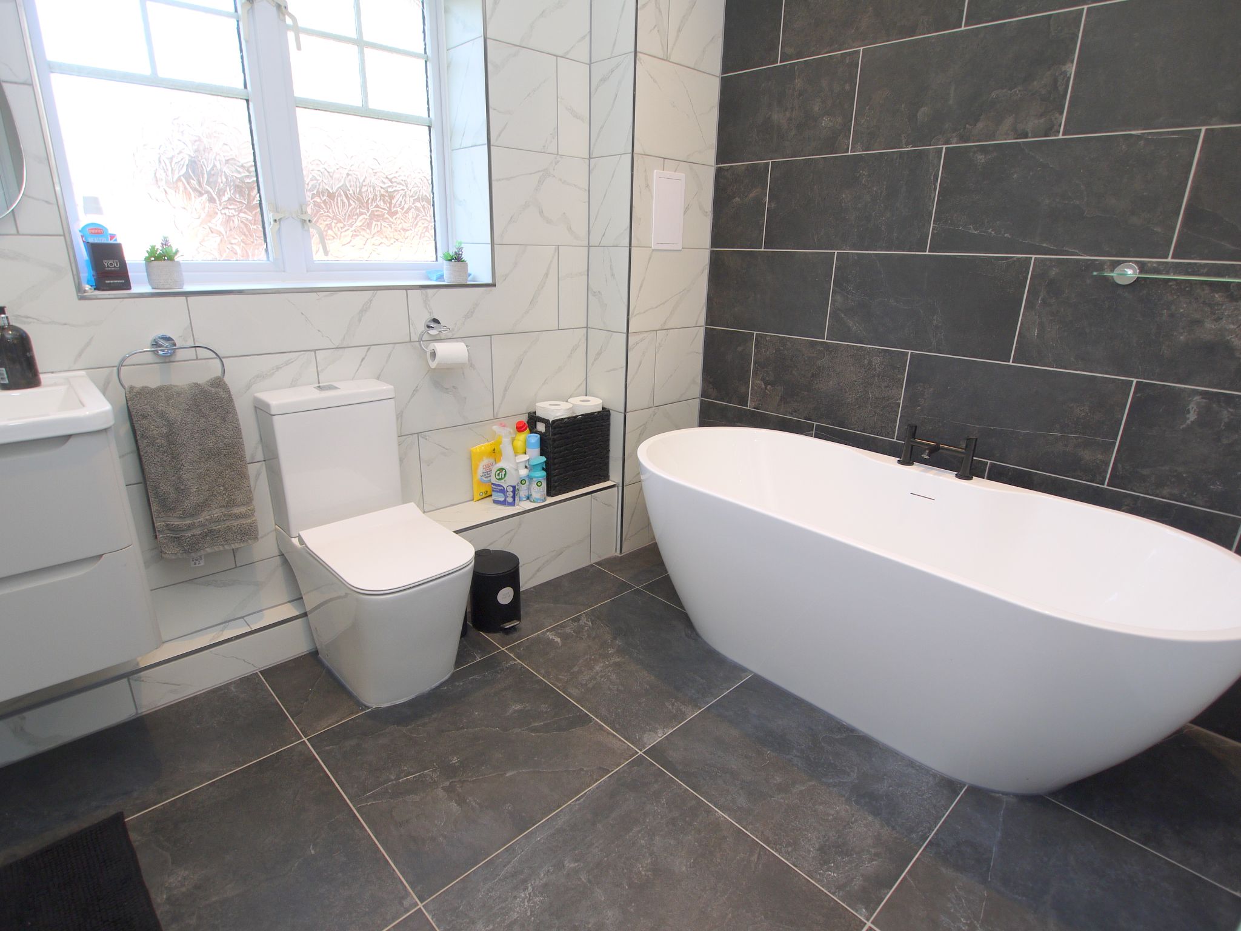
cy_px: 466
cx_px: 620
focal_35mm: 18
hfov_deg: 87.8
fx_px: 645
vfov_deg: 71.6
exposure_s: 1/60
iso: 100
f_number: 4
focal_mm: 9
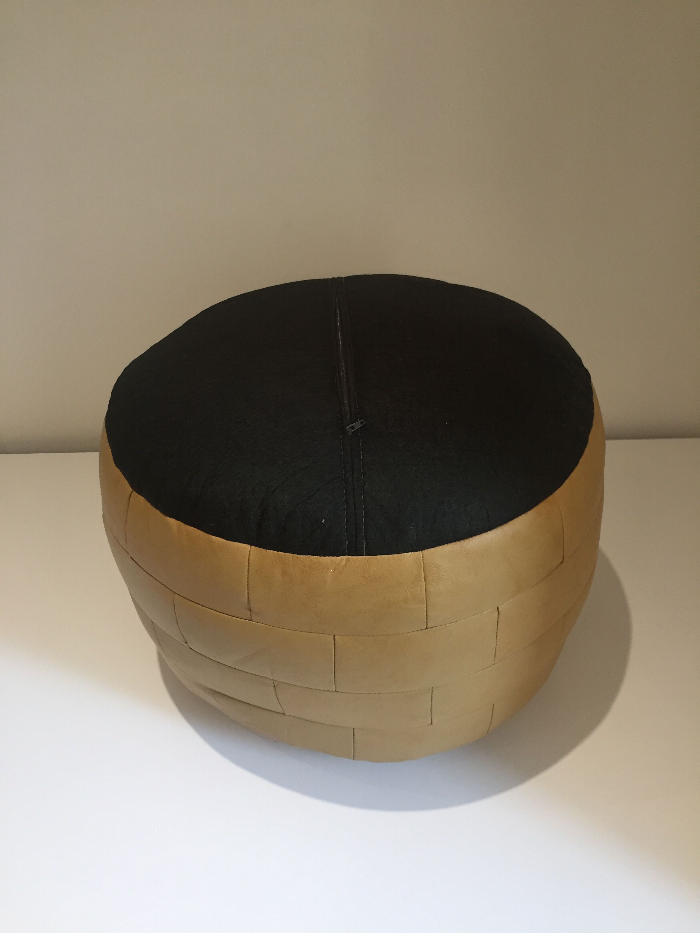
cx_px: 350
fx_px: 782
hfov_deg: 48.2
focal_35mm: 29
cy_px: 466
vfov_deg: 61.7
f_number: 2.2
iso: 64
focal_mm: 4.15
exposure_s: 1/33
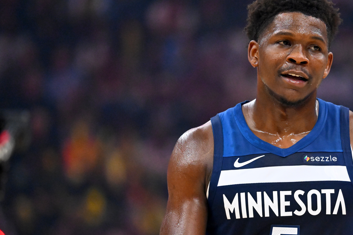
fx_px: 4883
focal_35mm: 498
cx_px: 260
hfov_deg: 4.1
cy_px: 169
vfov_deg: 2.8
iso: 5000
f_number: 4
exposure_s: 1/1600
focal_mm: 300
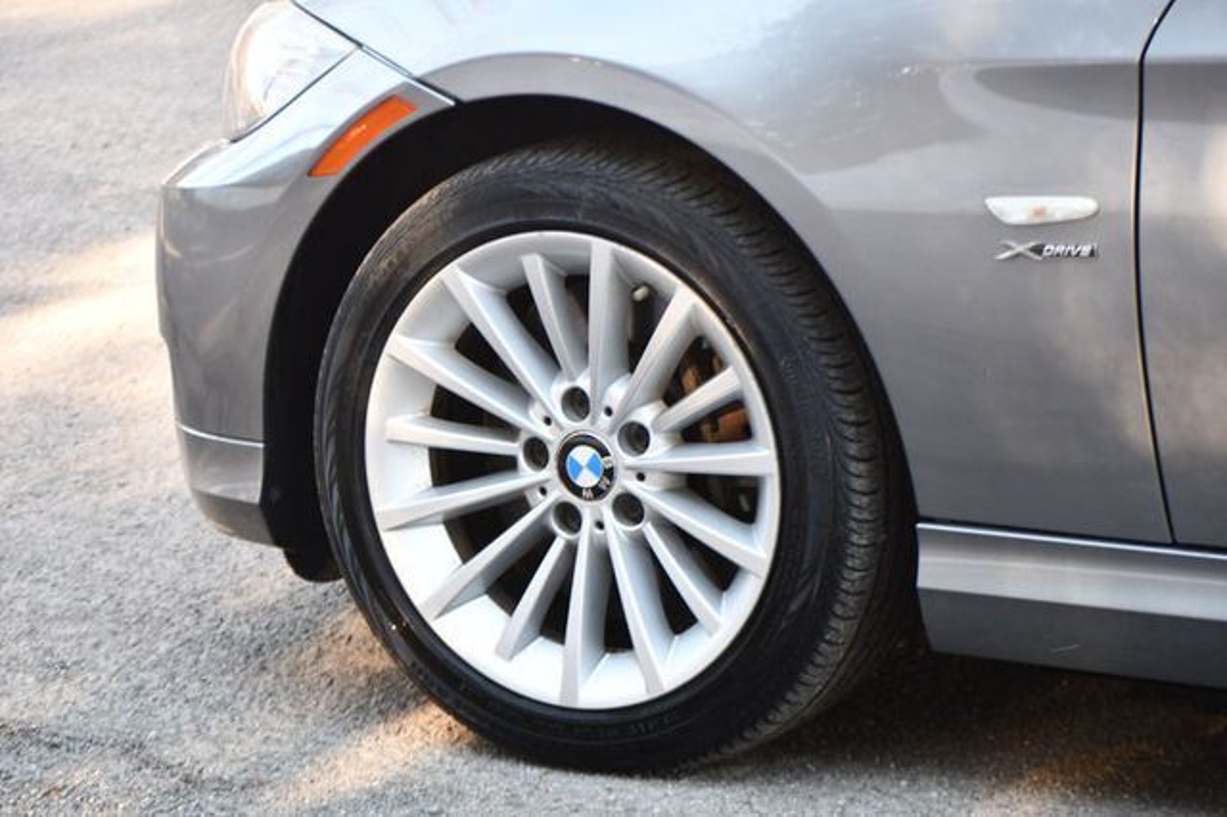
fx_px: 5110
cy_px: 408
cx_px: 614
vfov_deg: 9.1
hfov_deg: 13.7
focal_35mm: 150
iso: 800
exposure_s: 1/200
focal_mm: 100
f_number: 4.8
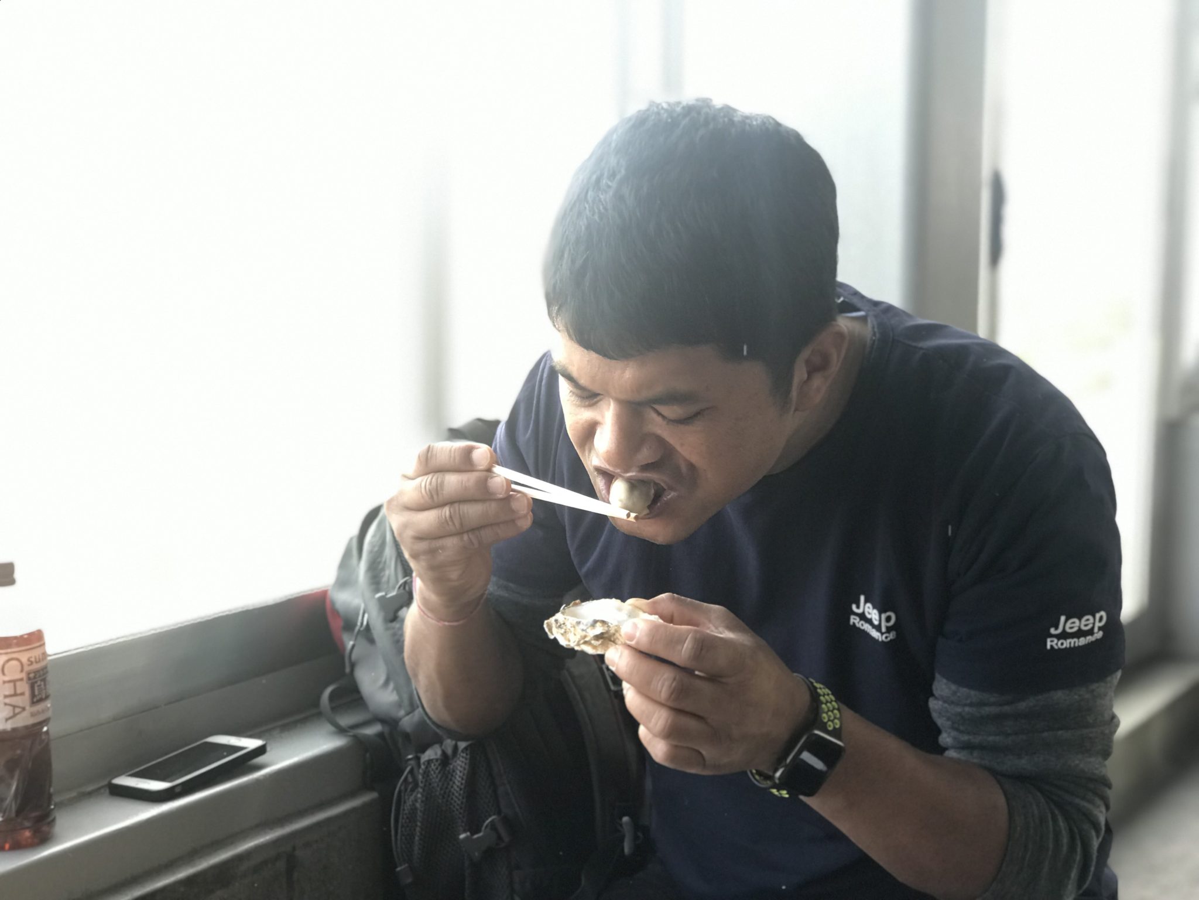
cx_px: 600
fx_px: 1974
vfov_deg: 25.7
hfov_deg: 33.8
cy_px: 450
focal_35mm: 57
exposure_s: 1/60
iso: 64
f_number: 2.8
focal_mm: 6.6
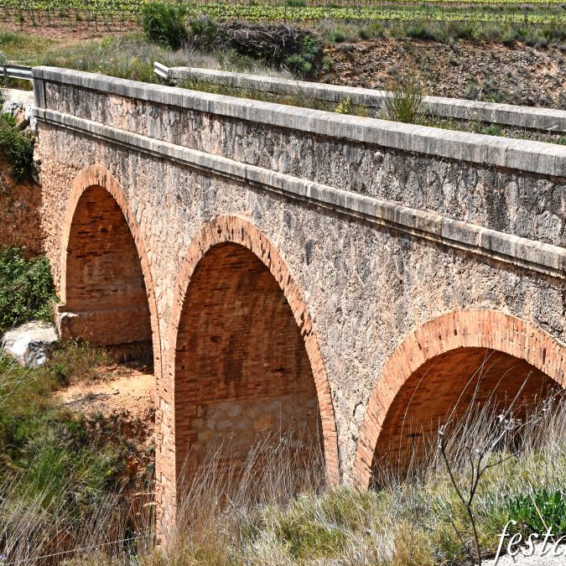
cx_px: 318
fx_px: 1239
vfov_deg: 25.7
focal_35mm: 67
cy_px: 284
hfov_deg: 25.7
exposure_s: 1/800
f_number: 14
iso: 1000
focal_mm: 35
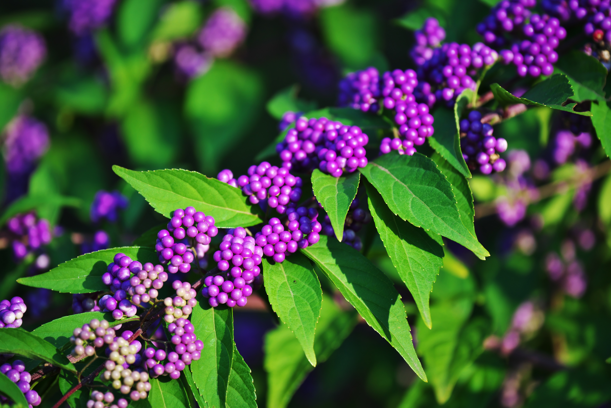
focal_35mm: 300
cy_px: 204
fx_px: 5092
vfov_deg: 4.6
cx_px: 306
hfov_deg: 6.9
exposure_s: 1/250
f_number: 5.6
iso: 400
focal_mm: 300
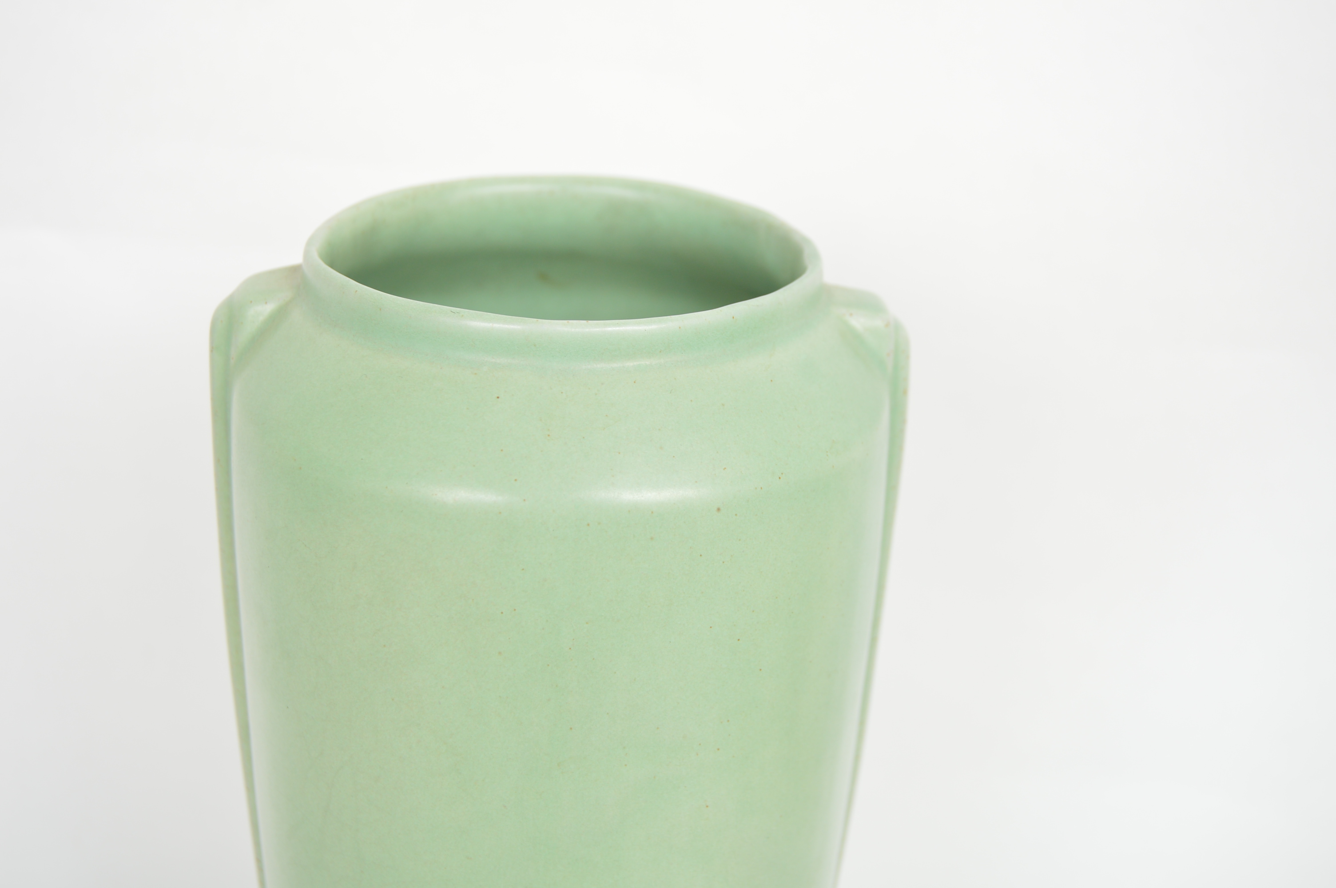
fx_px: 2225
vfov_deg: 22.6
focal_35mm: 60
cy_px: 444
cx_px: 668
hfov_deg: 33.4
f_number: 5
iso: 200
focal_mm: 40
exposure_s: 1/160
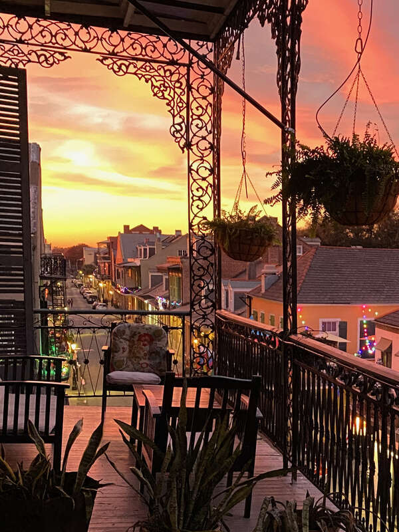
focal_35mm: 26
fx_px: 400
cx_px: 200
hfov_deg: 53.1
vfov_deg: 67.3
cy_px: 266
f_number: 1.8
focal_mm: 4.25
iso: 640
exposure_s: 1/37
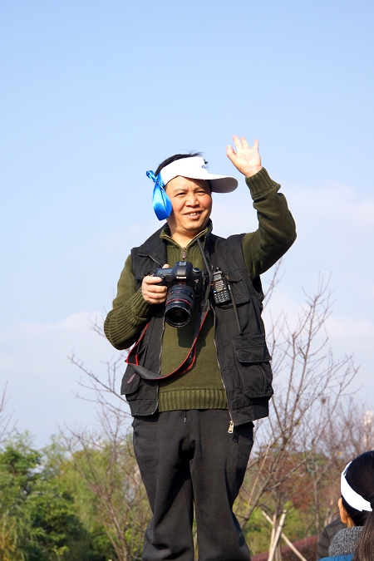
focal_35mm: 81
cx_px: 187
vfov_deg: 25.1
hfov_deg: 16.9
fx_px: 1262
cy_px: 280
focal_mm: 54
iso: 100
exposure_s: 1/320
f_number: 5.6
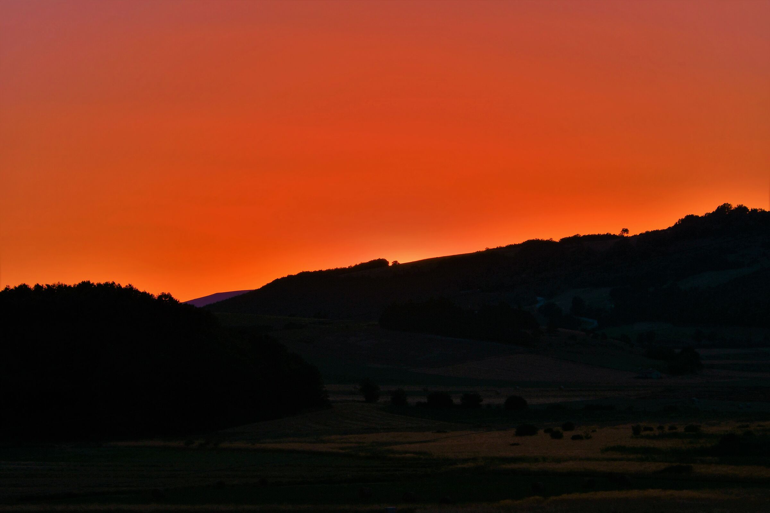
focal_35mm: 123
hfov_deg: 16.7
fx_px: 2631
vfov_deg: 11.1
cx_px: 385
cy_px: 256
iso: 100
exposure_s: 1/400
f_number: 10
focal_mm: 82
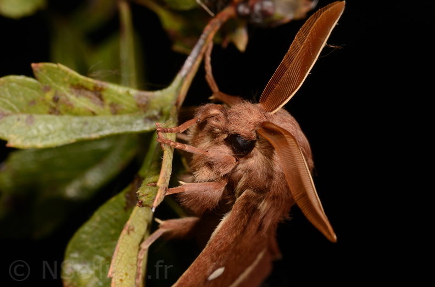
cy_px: 144
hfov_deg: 16.1
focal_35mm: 128
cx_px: 218
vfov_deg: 10.7
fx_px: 1537
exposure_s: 1/60
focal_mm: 85
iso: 100
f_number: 22
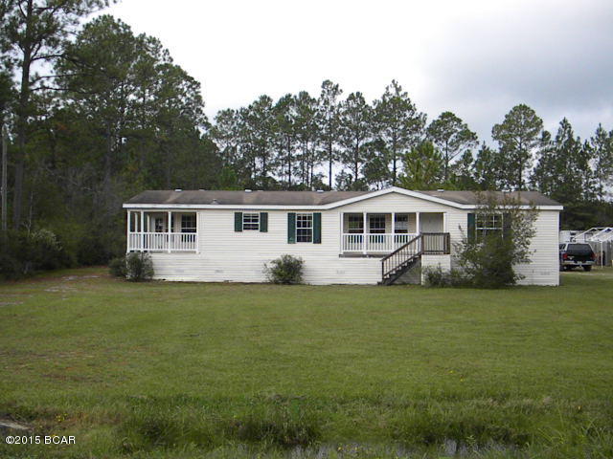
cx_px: 306
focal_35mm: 41
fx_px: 726
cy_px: 230
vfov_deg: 35.1
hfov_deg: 45.8
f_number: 7.6
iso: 720
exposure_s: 1/1000
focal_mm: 7.3
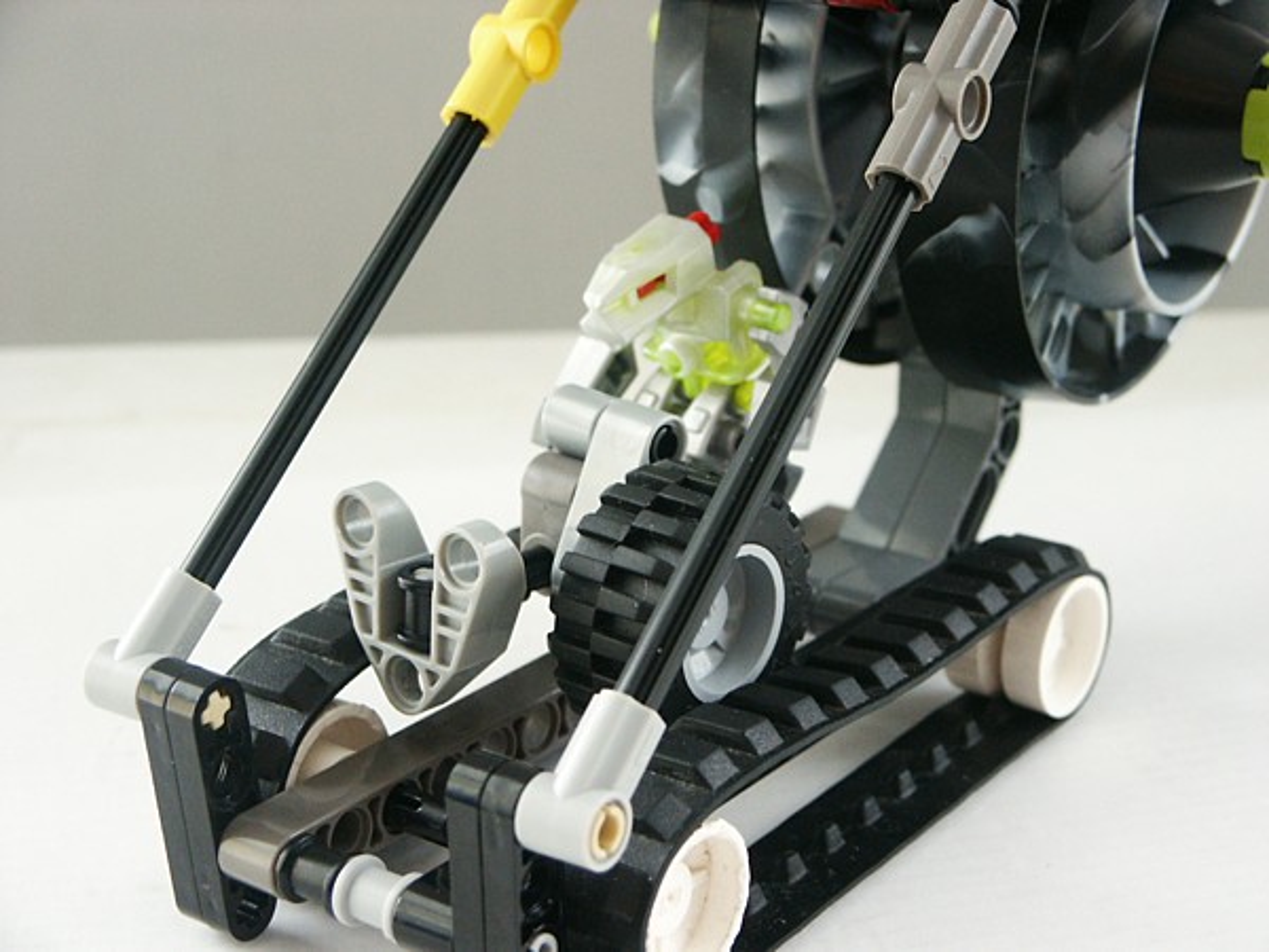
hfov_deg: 25.0
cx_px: 634
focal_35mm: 78
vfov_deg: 18.9
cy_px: 476
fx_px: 2859
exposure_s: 1/45
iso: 200
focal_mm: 15.54
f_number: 3.6
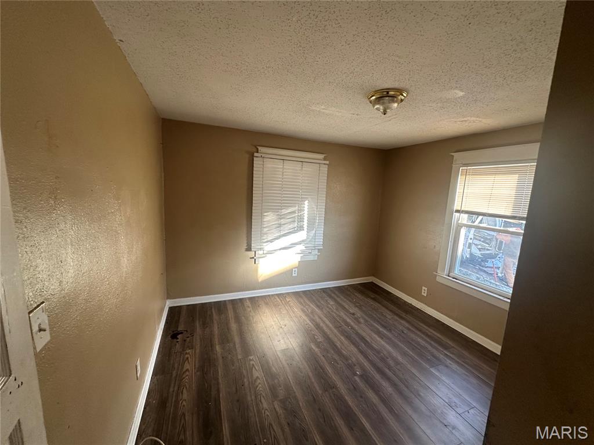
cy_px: 222
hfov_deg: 102.1
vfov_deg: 85.7
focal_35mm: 14
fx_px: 240
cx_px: 297
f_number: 2.2
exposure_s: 1/99
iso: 125
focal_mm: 2.22
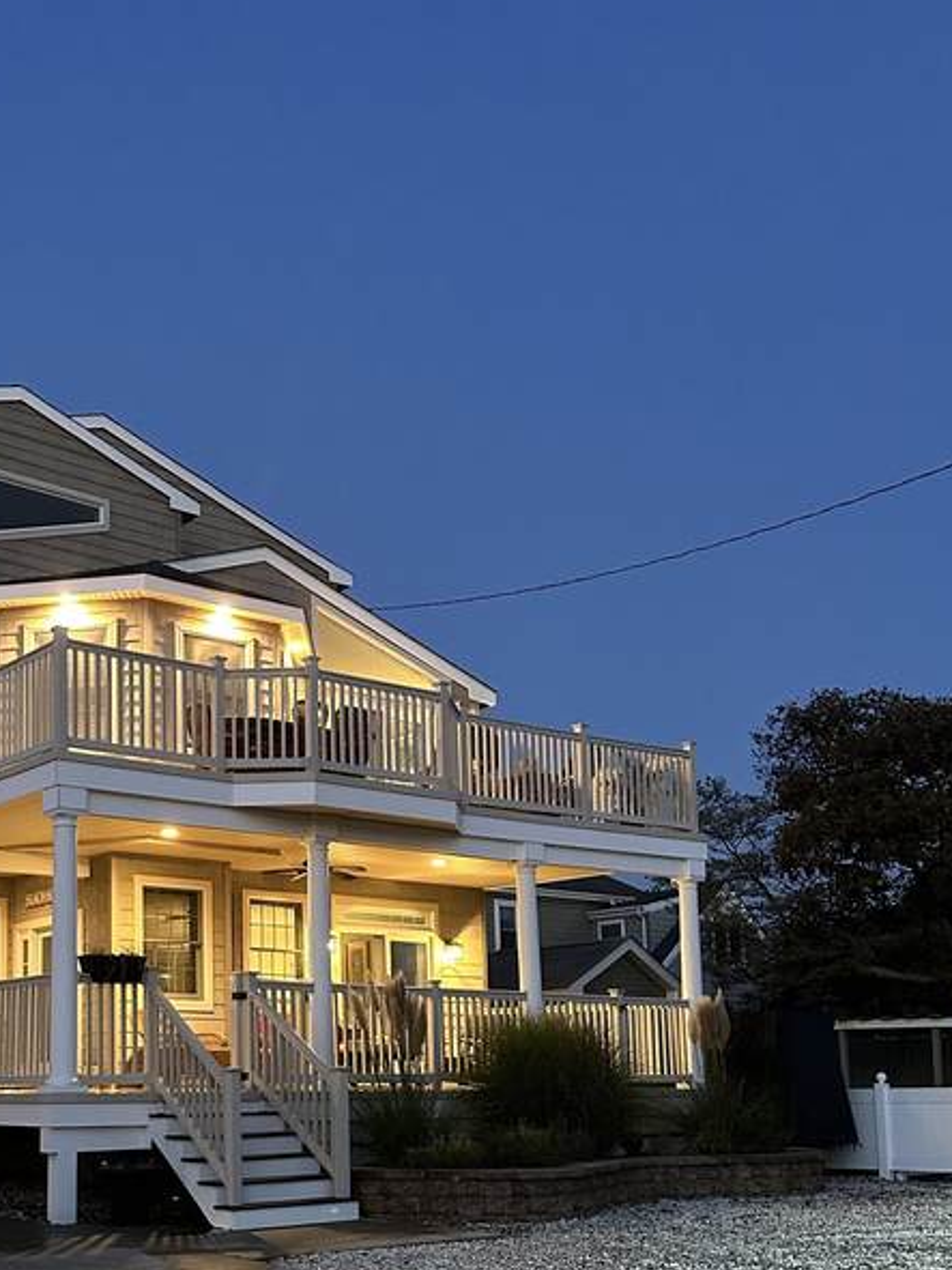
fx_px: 1431
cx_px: 198
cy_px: 894
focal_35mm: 39
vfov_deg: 46.7
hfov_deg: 35.7
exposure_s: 1/30
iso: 1000
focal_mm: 6.86
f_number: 1.78
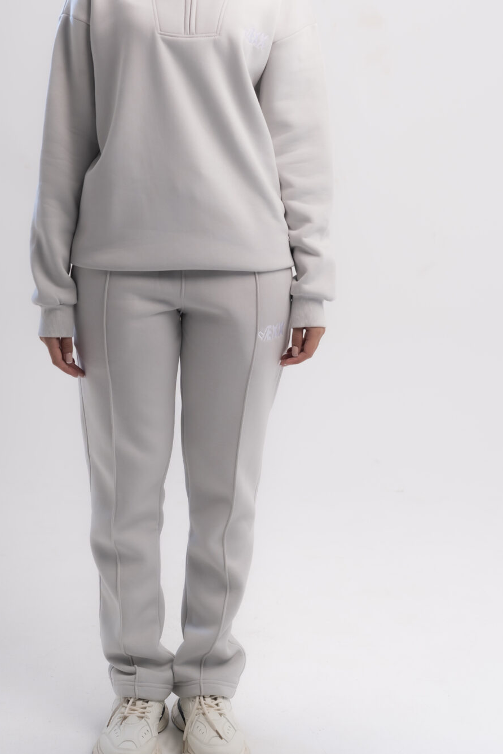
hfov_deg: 20.3
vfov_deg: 29.3
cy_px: 131
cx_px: 180
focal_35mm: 67
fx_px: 1403
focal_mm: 35
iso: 100
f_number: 3.2
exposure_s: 1/250
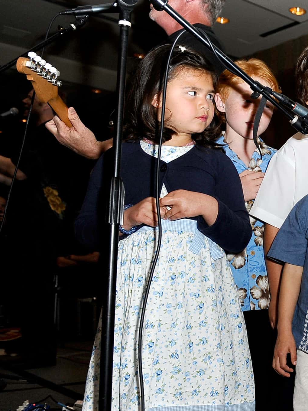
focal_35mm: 46
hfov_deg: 27.5
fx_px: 546
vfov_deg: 41.1
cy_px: 245
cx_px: 375
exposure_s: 1/80
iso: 800
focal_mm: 26
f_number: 4
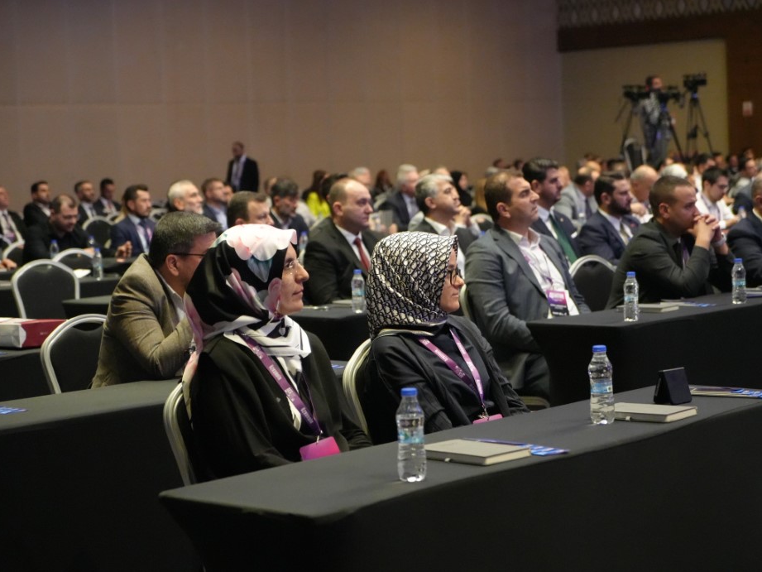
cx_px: 399
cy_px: 286
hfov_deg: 25.7
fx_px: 1673
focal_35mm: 76
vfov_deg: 19.4
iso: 12800
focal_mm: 70
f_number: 4
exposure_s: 1/125
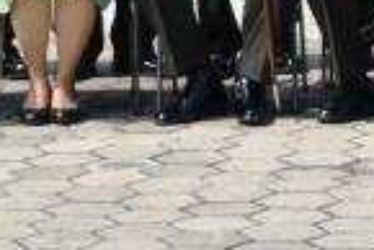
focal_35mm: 296
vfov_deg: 4.4
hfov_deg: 6.9
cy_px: -597
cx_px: 369
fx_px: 3078
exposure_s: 1/250
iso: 100
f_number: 8
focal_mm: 28
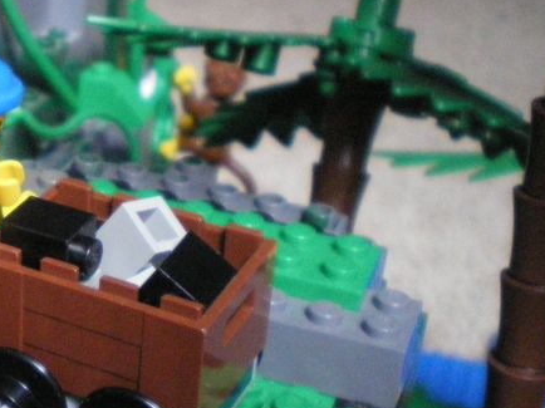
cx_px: -68
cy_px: 186
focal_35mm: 85
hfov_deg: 21.7
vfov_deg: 17.3
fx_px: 1338
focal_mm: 6.3
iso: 800
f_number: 3.1
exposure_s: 1/50
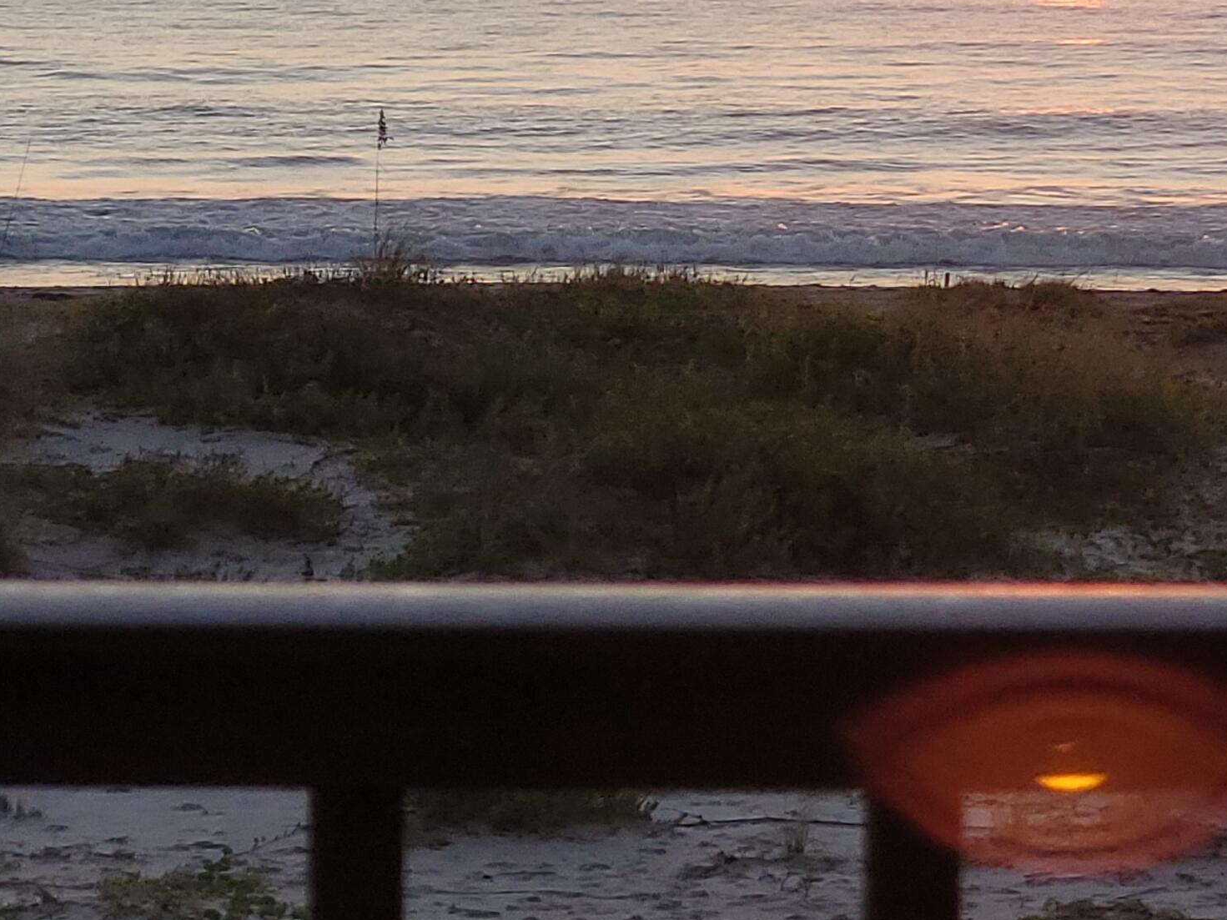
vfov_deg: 9.5
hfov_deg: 12.7
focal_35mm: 155
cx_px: 1008
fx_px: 5494
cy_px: 187
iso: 25
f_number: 2.4
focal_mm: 7.12
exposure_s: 1/217
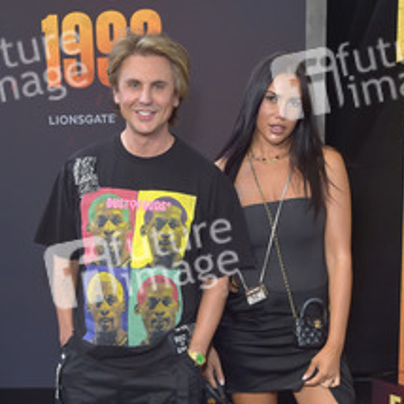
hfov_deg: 31.6
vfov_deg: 30.3
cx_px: 197
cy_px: 359
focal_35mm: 54
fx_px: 713
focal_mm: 34
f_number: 6.3
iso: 640
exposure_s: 1/250
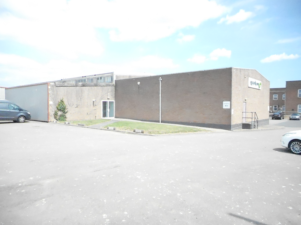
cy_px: 112
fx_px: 217
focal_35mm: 25
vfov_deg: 54.9
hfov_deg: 69.4
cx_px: 150
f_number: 10.5
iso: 3200
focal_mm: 4.5
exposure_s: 1/1500
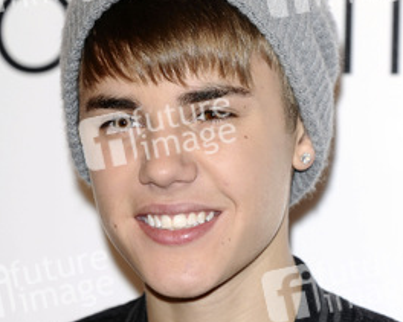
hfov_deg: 6.7
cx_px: 202
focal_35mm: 288
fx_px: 3430
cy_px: 211
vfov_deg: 5.4
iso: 320
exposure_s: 1/200
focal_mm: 135
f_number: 4.5
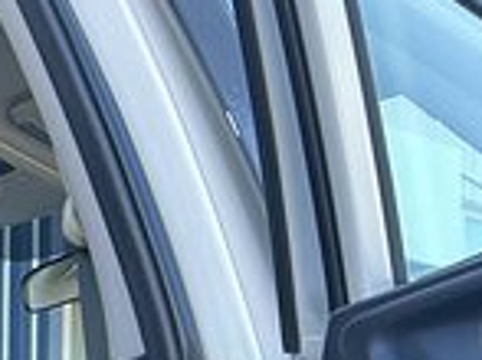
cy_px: 579
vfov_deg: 14.0
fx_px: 1350
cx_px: -407
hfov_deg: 16.6
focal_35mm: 97
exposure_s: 1/121
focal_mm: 5.7
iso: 40
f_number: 1.5
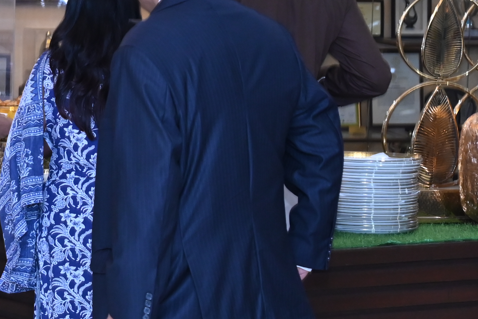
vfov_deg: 8.9
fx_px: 2059
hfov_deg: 12.5
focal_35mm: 155
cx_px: -255
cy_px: 206
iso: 1600
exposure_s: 1/100
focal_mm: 46
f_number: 5.6
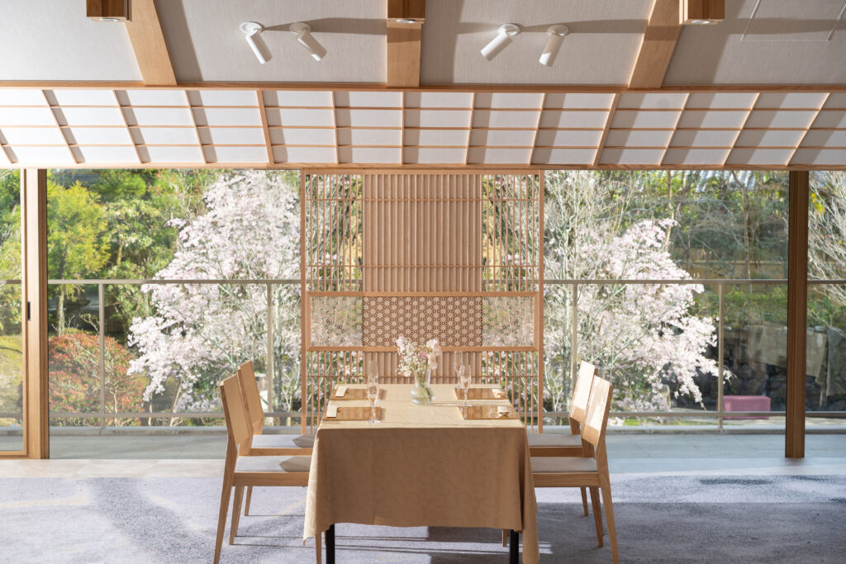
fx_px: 1293
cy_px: 282
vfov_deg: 24.6
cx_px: 423
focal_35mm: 55
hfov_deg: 36.2
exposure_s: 1/160
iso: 100
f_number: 5.6
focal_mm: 55
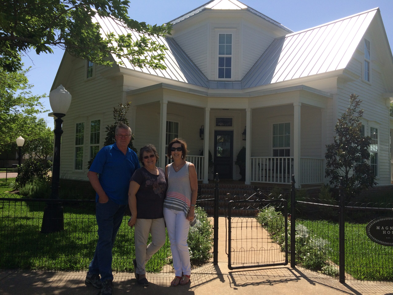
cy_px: 148
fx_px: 329
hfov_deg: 61.7
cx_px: 196
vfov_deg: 48.2
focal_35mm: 29
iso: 32
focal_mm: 4.15
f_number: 2.2
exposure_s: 1/2283
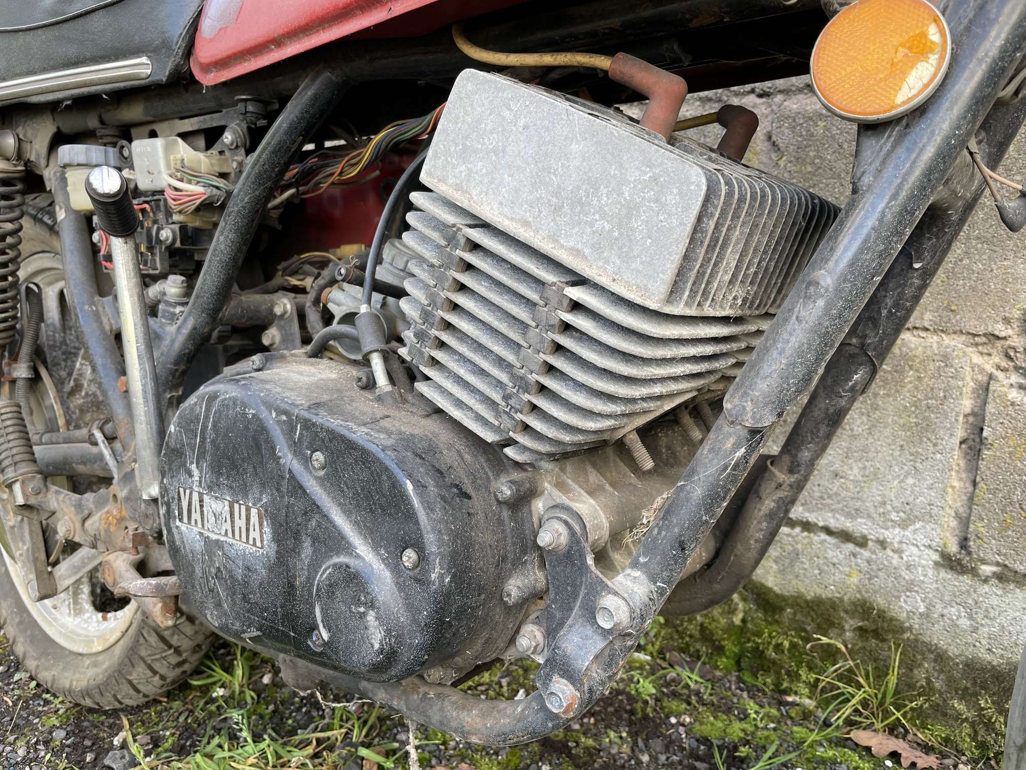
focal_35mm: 26
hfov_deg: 67.3
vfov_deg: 53.1
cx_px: 513
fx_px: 771
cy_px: 385
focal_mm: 4.2
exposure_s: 1/121
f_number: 1.6
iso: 50
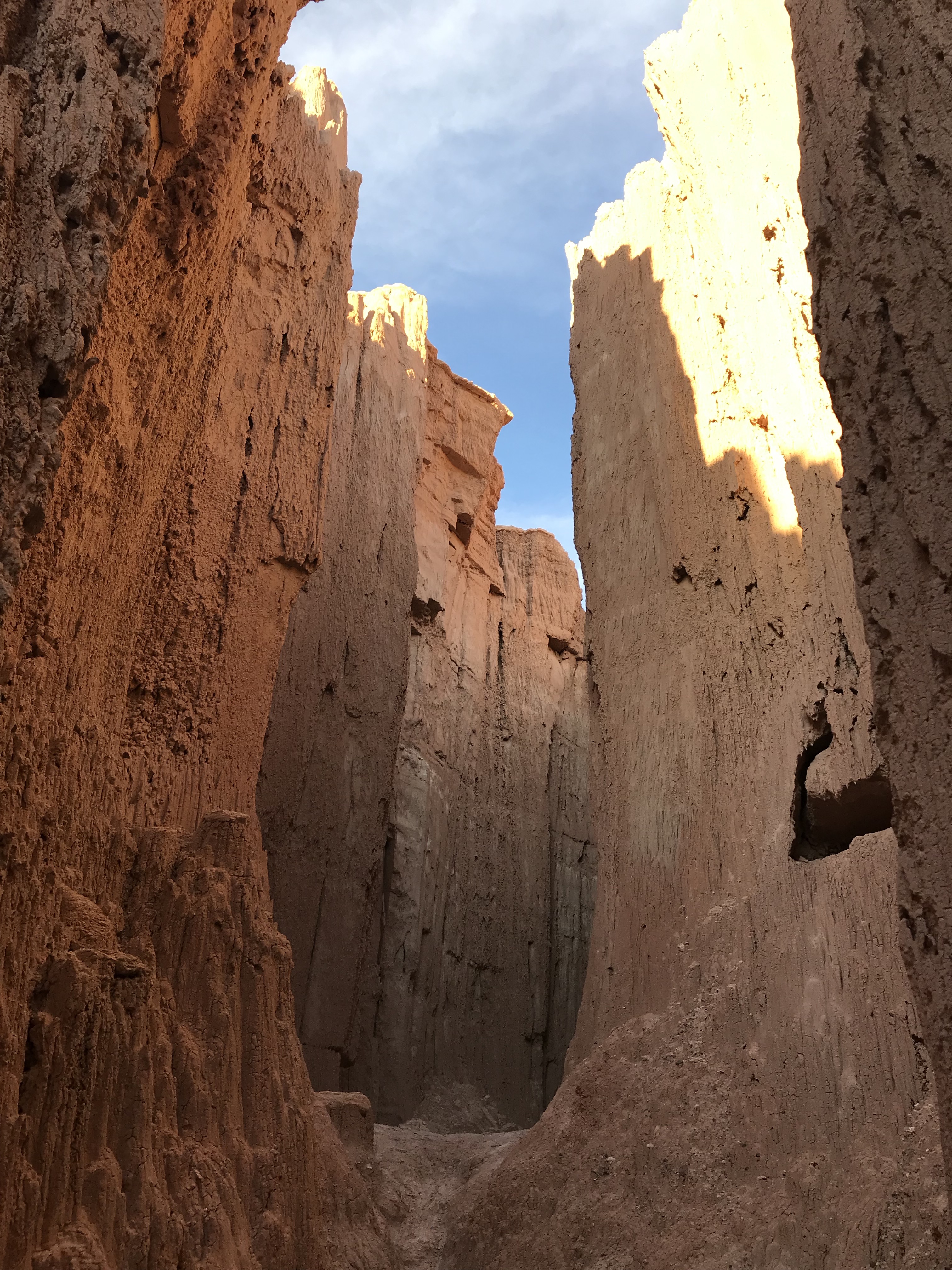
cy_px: 635
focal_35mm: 28
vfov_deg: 63.4
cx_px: 476
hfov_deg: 49.7
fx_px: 1027
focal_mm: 3.99
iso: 20
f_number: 1.8
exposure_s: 1/223
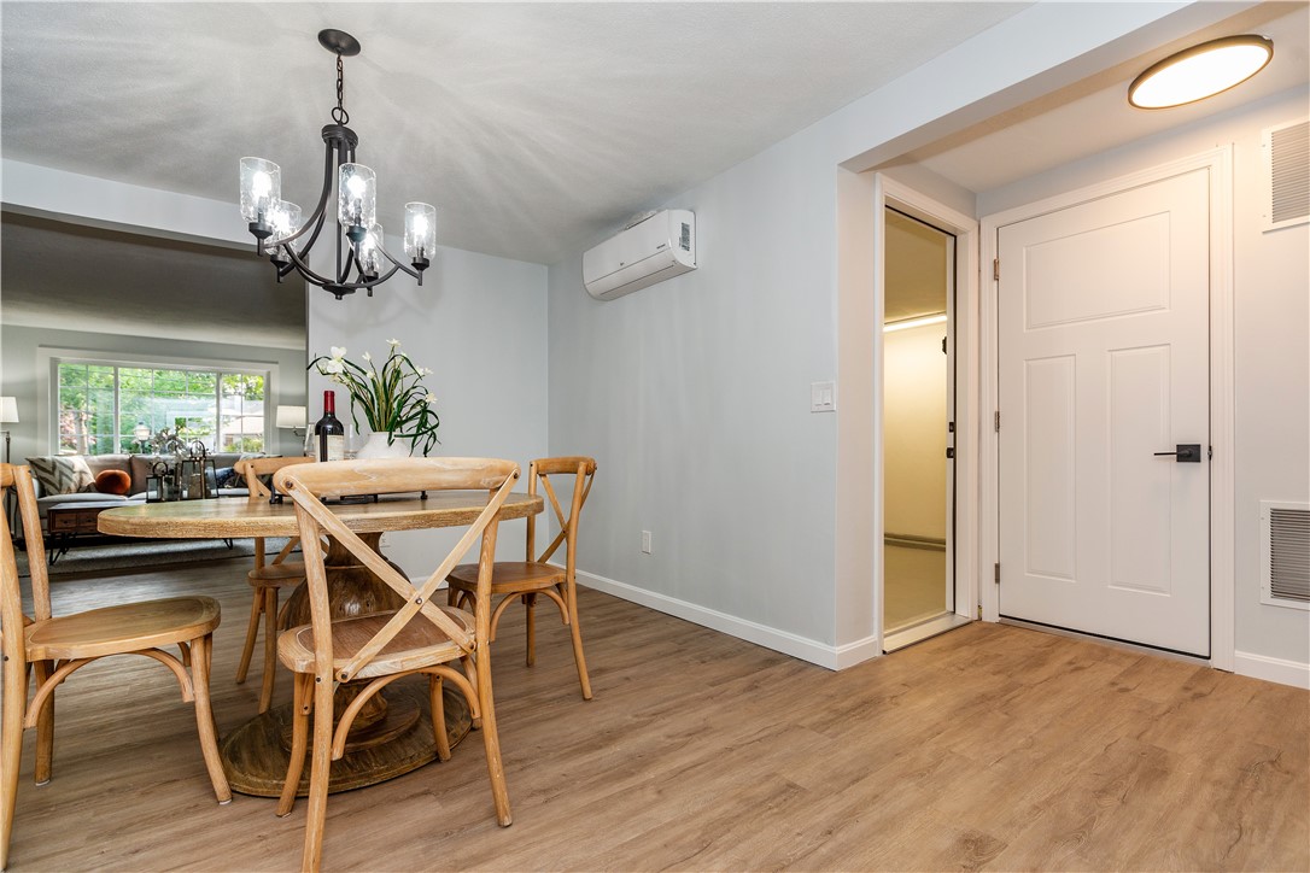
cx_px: 655
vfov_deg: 73.7
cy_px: 436
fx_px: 582
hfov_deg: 96.7
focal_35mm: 16
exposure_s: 1/20
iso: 320
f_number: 6.3
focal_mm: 16
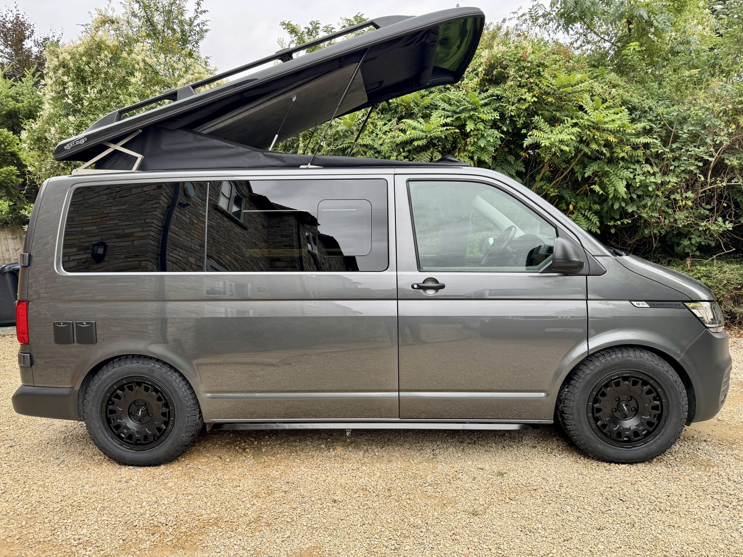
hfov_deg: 71.6
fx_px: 515
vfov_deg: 56.8
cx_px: 372
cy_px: 278
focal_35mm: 24
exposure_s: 1/204
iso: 64
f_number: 1.78
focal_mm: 6.76
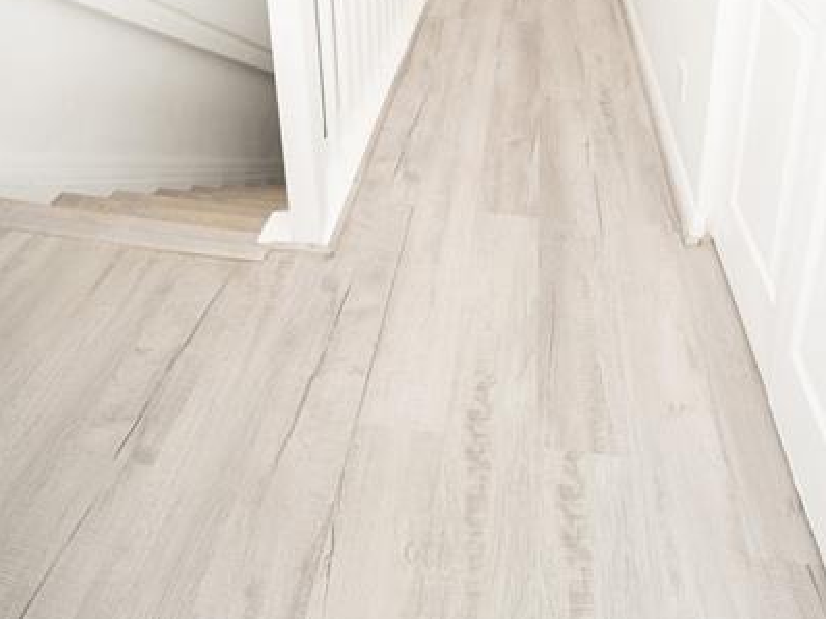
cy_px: -114
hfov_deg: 67.1
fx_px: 620
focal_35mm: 26
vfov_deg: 39.3
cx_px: 461
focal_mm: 14
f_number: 6.3
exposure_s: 1/250
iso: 250
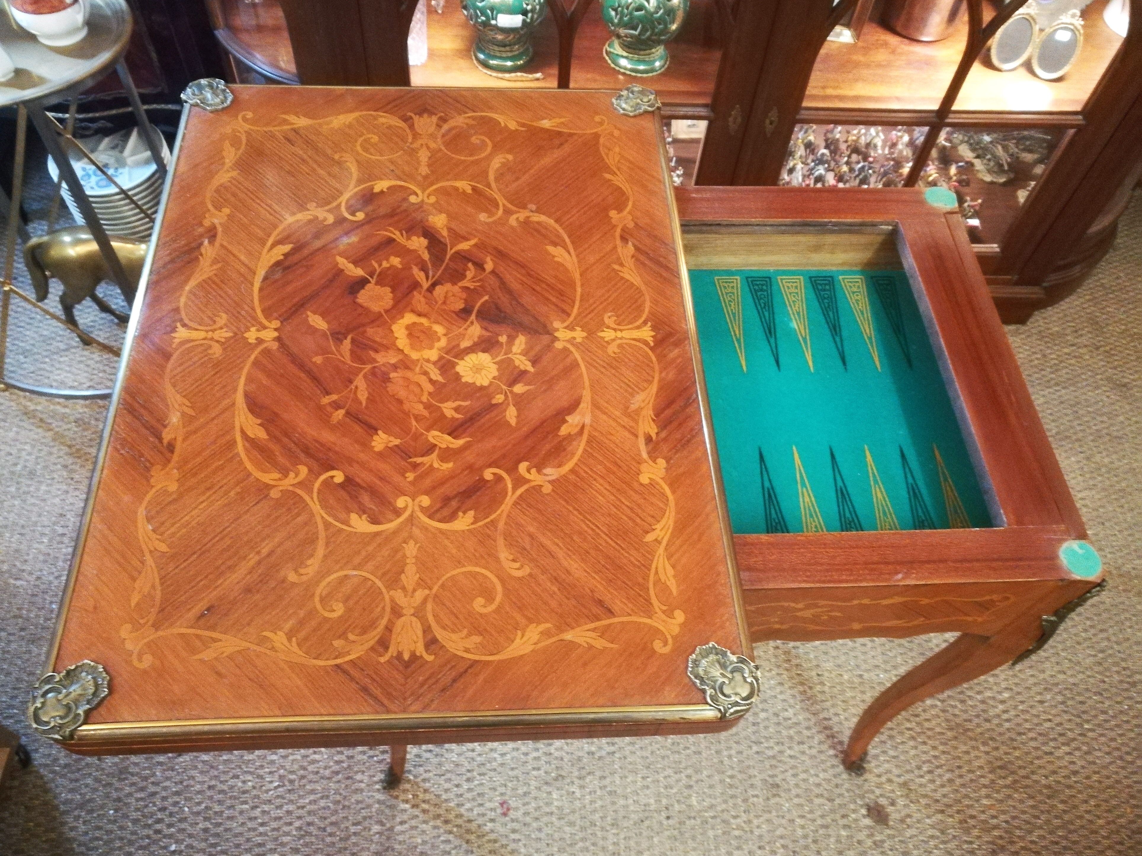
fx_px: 858
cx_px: 571
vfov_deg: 53.1
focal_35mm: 26
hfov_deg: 67.3
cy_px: 428
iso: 1250
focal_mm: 3.83
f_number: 2.2
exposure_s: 1/14.3
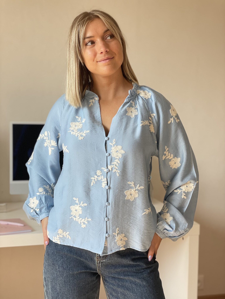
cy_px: 150
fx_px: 451
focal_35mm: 52
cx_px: 112
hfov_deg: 28.0
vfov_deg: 36.8
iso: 40
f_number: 2
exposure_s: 1/122
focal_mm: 6
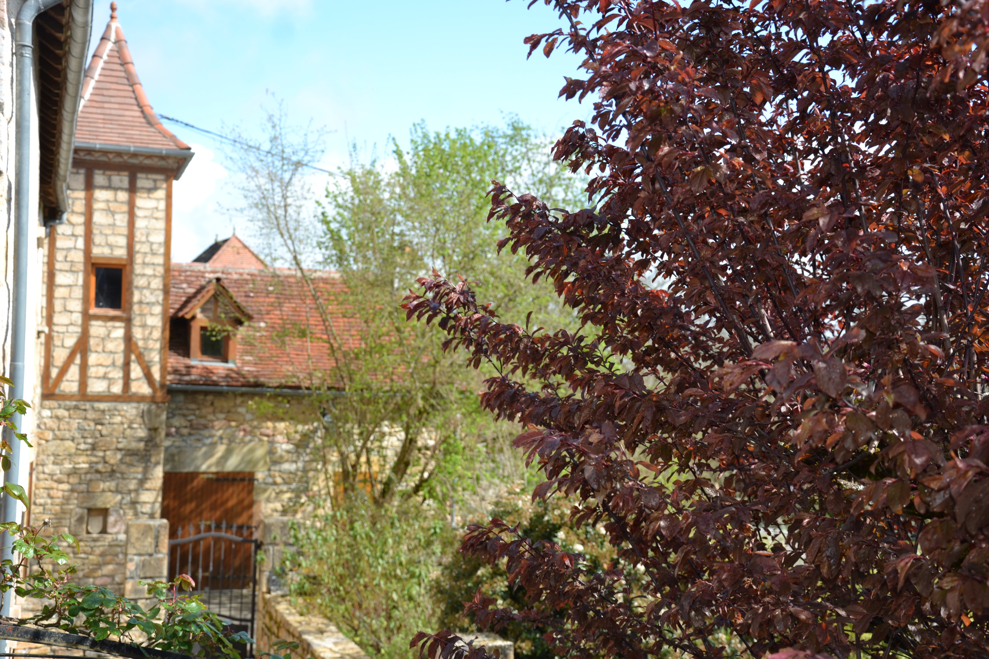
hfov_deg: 38.9
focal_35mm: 51
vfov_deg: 26.5
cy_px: 330
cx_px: 494
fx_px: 1401
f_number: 5.6
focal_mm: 34
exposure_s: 1/200
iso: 100
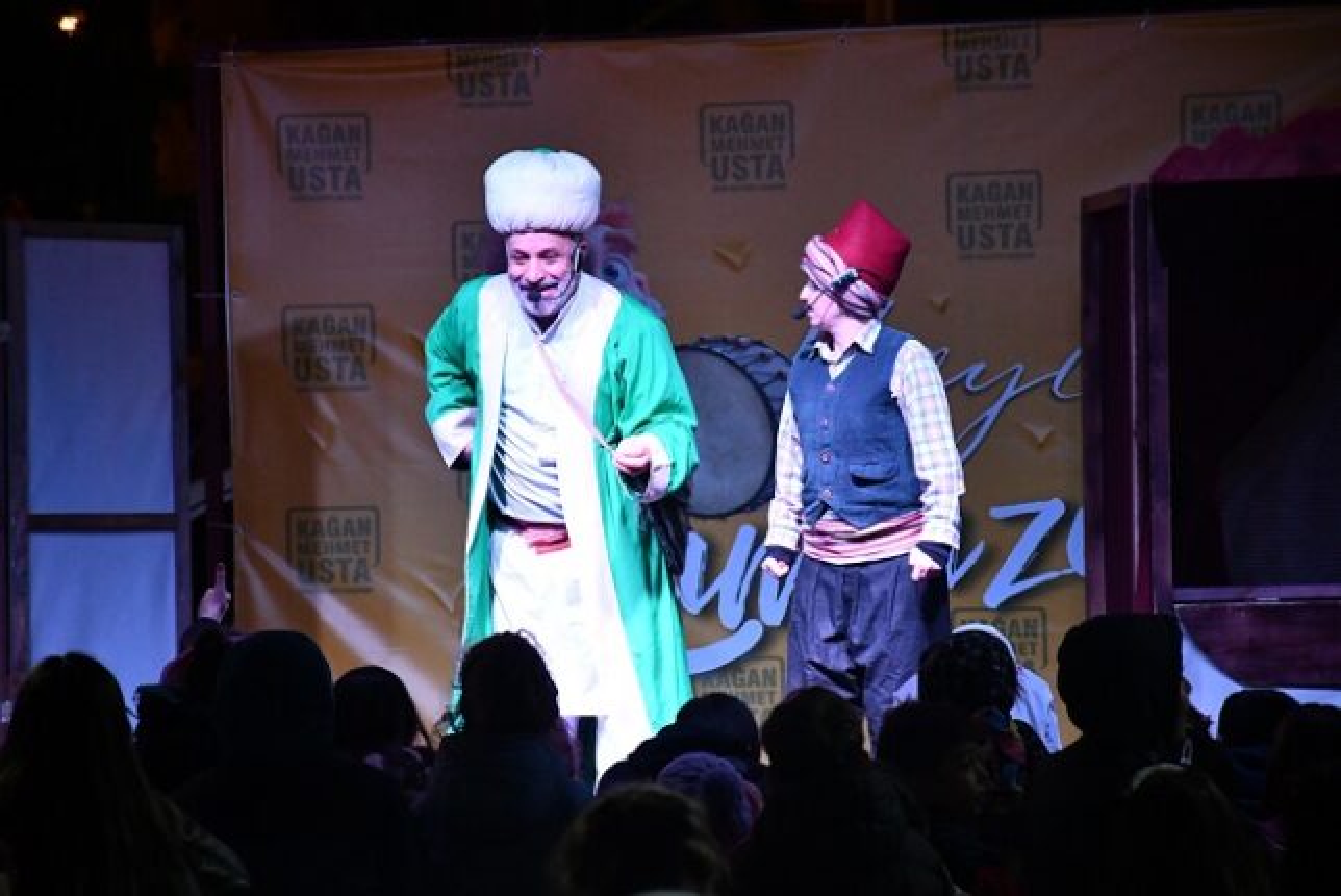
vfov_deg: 6.5
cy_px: 448
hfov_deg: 9.8
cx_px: 670
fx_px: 7826
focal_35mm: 210
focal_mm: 140
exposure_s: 1/320
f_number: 5.6
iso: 5000
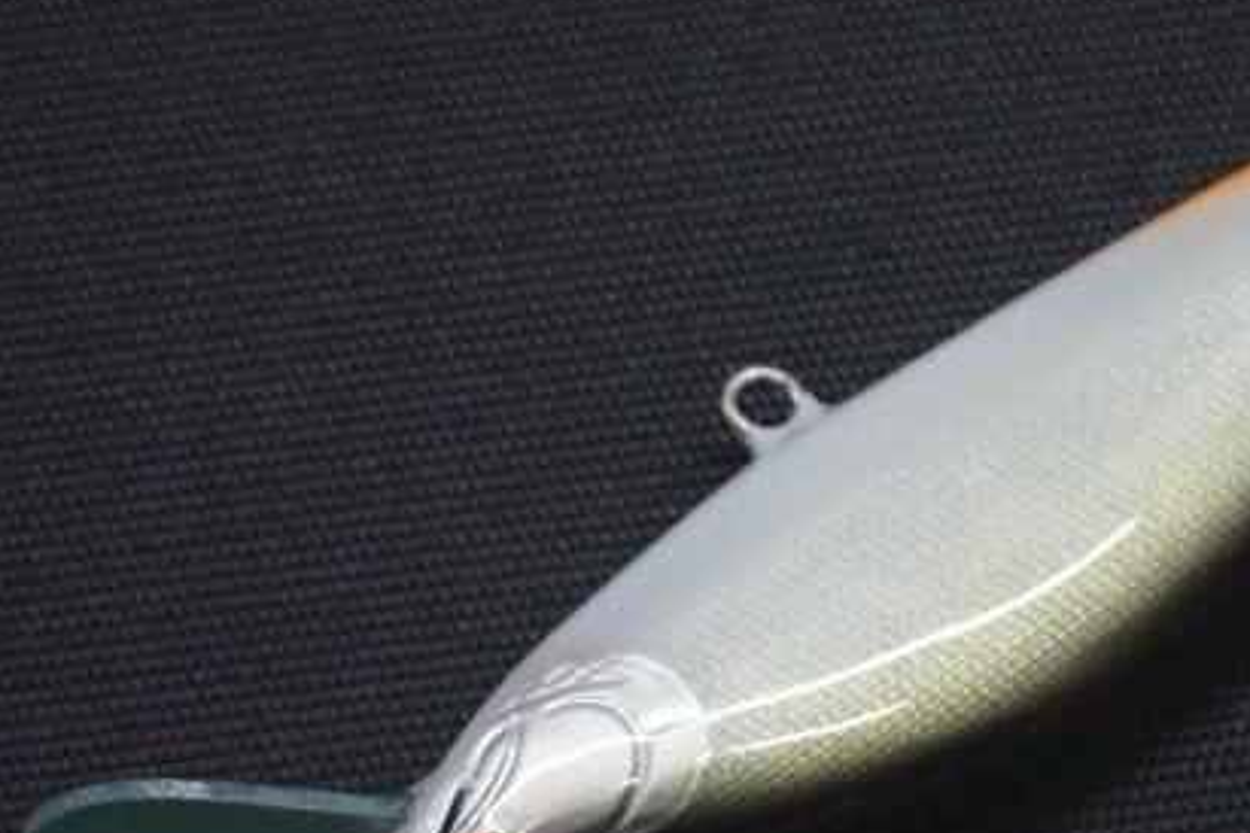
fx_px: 5277
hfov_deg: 13.5
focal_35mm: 152
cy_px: 493
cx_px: 903
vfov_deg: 9.0
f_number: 4.9
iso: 800
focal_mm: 18
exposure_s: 1/100
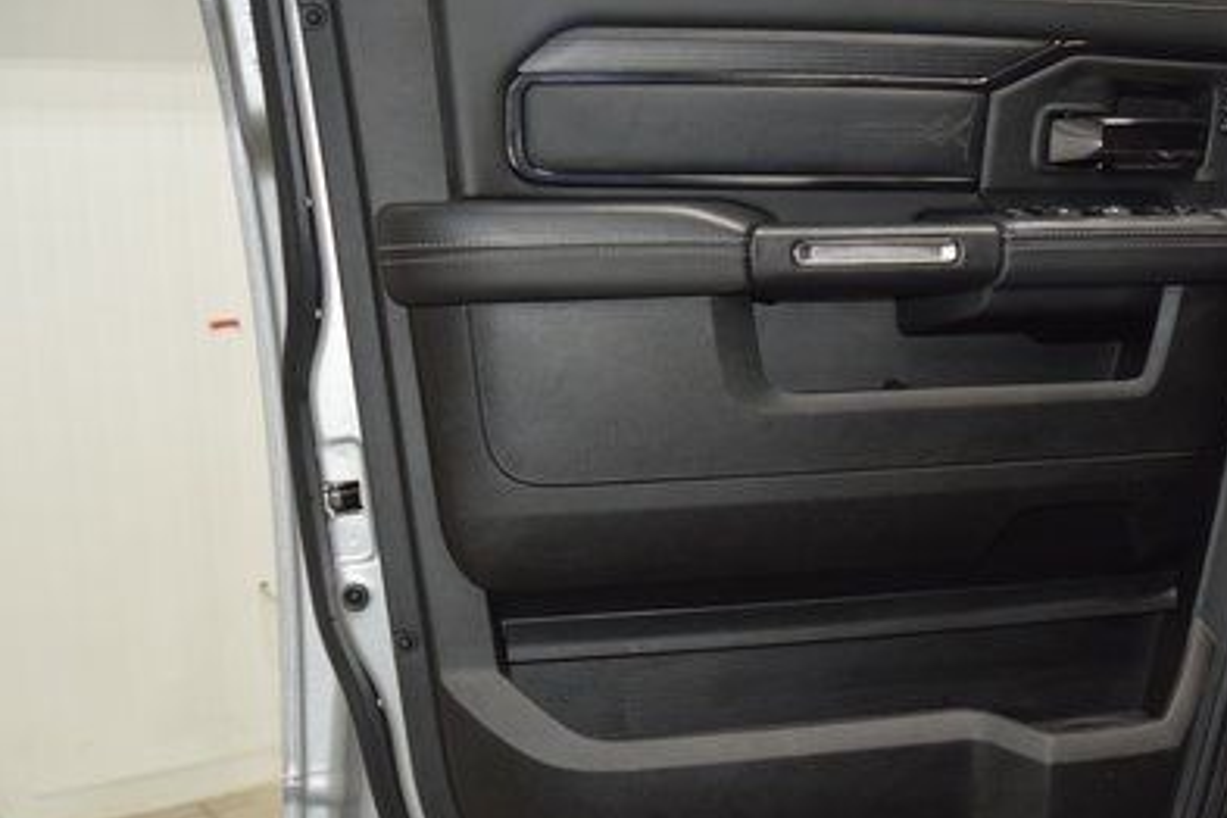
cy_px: 464
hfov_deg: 44.0
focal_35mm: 44
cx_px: 793
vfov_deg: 30.5
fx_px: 1500
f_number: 3.5
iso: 800
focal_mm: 18
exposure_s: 1/60
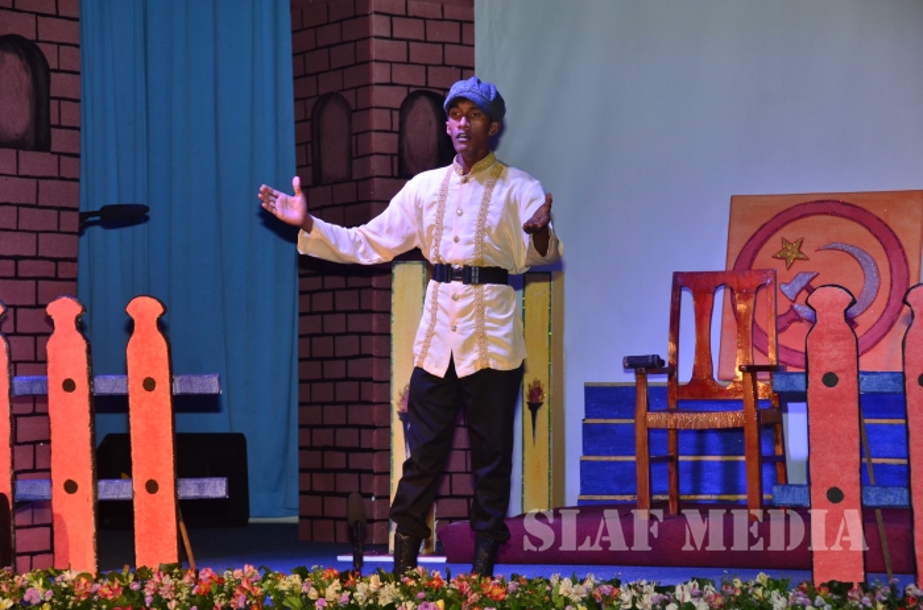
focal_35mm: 123
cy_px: 305
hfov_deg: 16.7
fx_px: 3146
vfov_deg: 11.1
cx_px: 462
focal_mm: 82
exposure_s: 1/160
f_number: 7.1
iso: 800
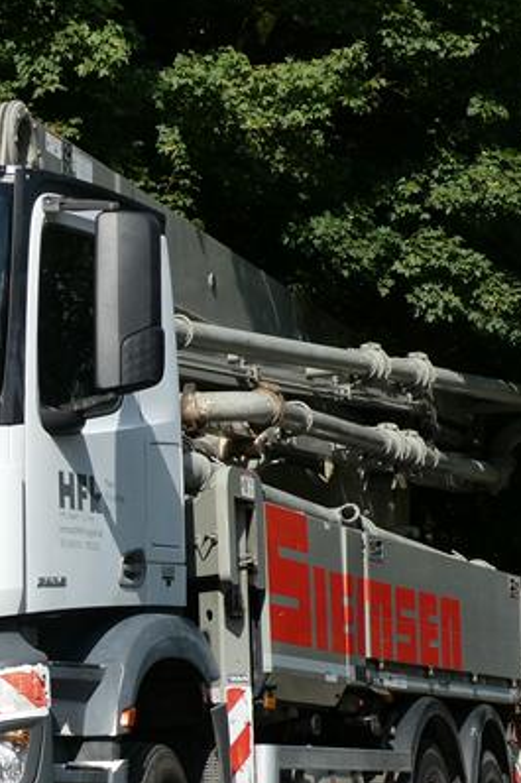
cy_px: 545
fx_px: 2955
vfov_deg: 15.0
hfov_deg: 10.0
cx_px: -2
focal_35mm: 136
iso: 80
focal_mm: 11.7
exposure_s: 1/640
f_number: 4.4
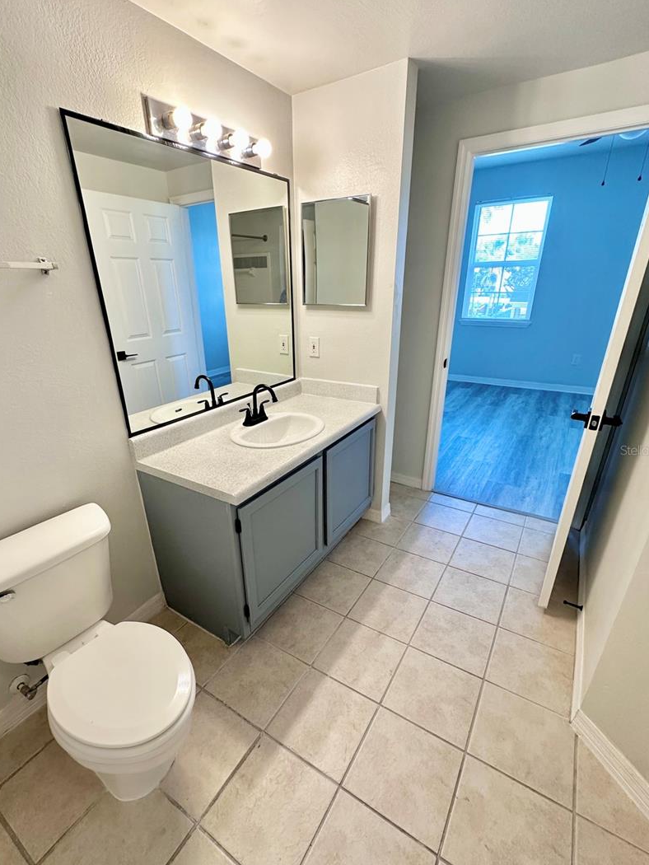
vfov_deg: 94.4
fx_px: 400
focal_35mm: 16
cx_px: 308
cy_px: 450
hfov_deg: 78.1
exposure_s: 1/120
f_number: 2.2
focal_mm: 2.22
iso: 200
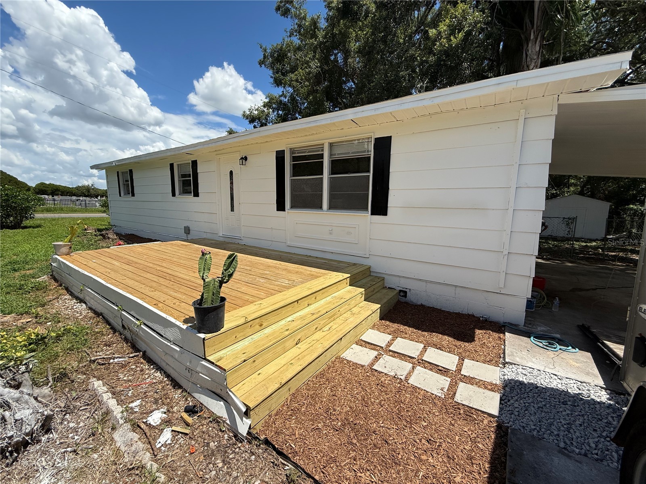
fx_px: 261
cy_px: 242
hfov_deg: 102.1
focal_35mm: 14
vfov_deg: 85.7
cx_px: 323
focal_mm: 2.22
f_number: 2.2
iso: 50
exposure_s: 1/2717
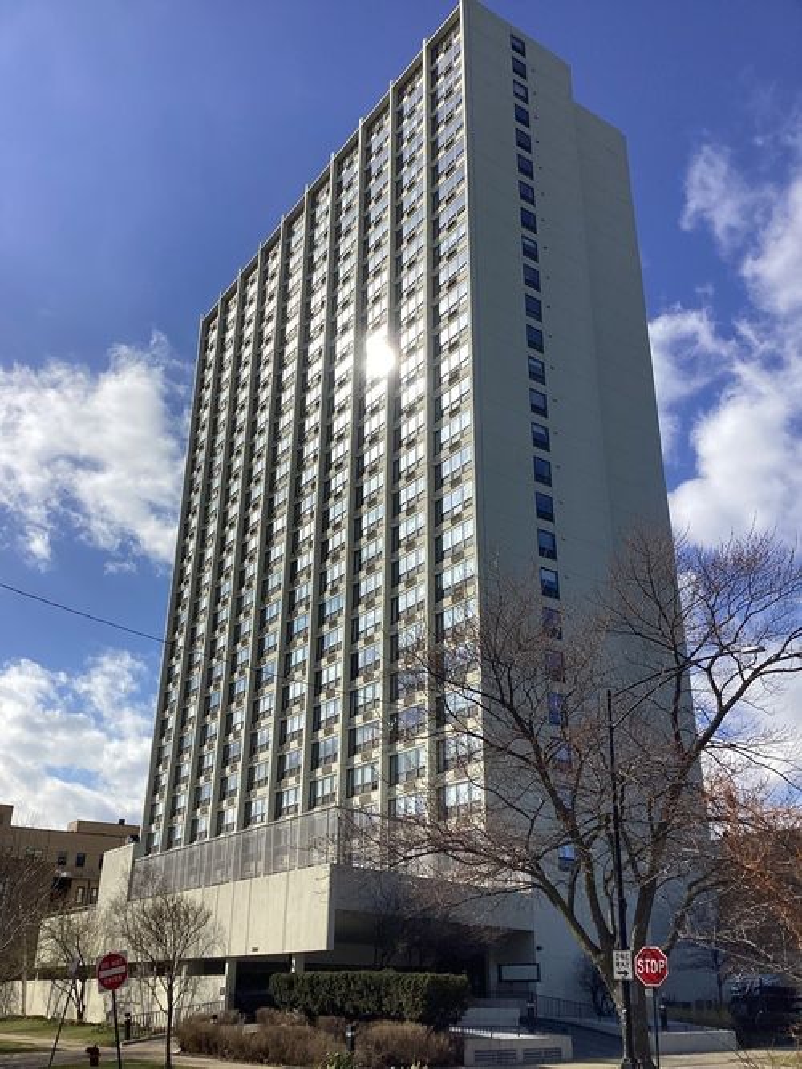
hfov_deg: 45.4
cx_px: 401
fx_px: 958
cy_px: 534
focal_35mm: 31
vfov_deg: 58.4
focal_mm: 3.3
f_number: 2.4
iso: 25
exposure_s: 1/2203
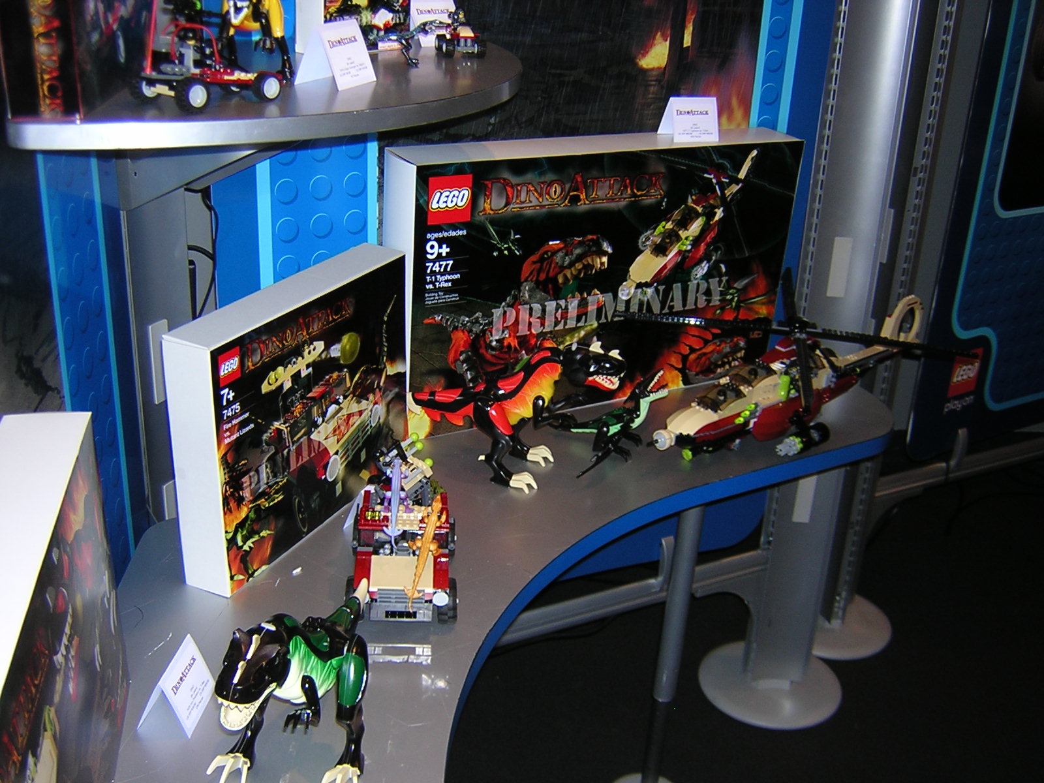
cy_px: 392
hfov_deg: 51.4
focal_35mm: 36
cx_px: 522
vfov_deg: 39.7
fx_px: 1086
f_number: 2.6
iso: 109
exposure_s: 1/60.1
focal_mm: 4.7
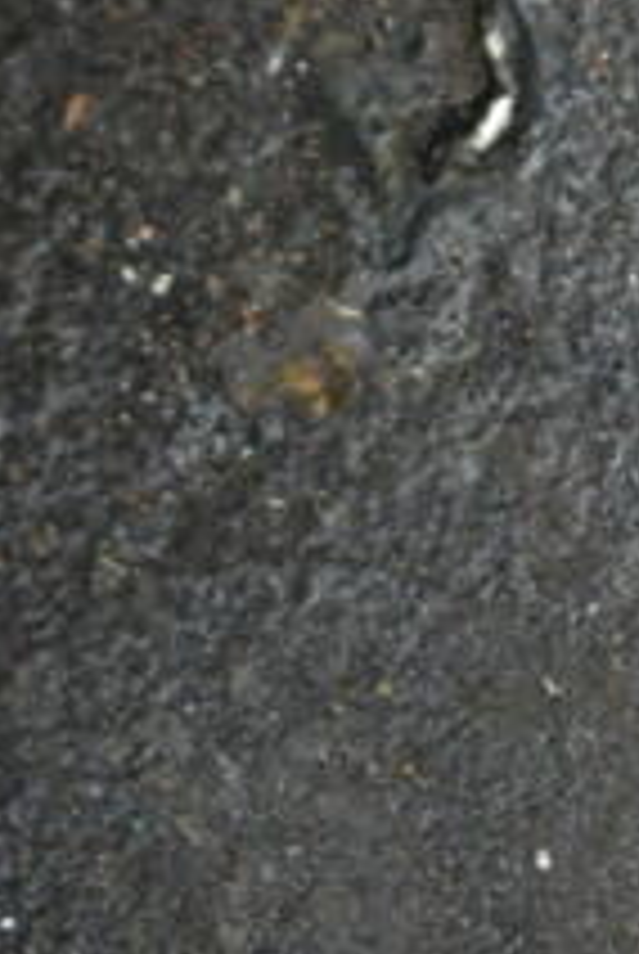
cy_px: -1019
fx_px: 7700
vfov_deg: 6.8
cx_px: 1260
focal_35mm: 290
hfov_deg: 4.7
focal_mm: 45
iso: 100
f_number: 5
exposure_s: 1/80
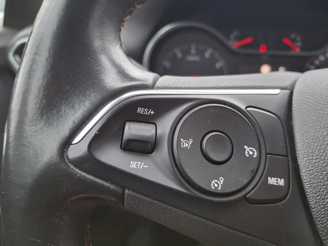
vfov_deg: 54.9
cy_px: 123
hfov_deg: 69.4
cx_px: 164
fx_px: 237
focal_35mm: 25
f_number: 1.8
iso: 200
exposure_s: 1/100
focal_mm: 4.69
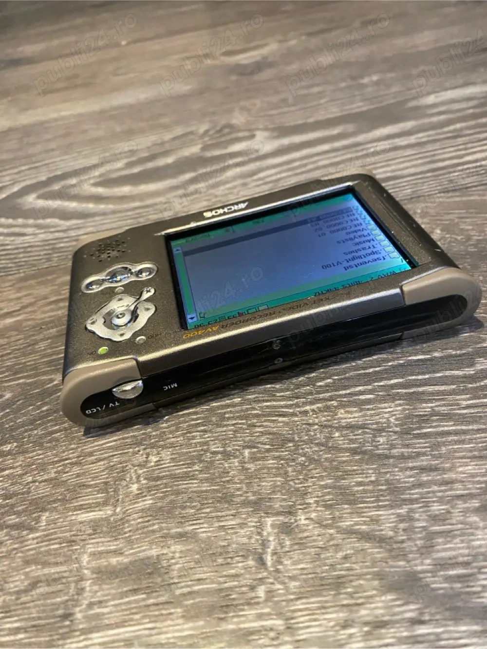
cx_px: 244
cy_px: 324
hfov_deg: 54.9
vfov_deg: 69.4
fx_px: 469
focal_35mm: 25
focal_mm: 4.25
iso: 500
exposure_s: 1/50
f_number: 1.8
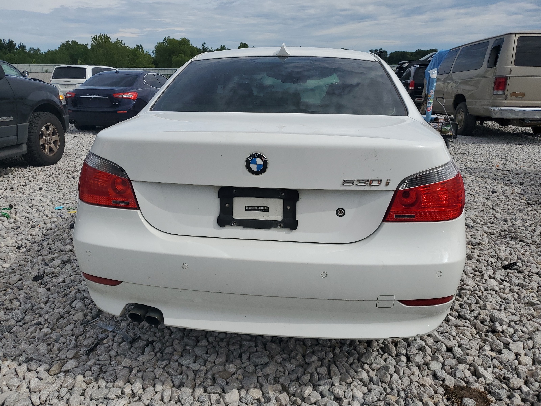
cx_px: 270
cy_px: 203
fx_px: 406
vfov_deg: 53.1
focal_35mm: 26
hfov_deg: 67.3
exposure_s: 1/5000
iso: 50
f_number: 1.5
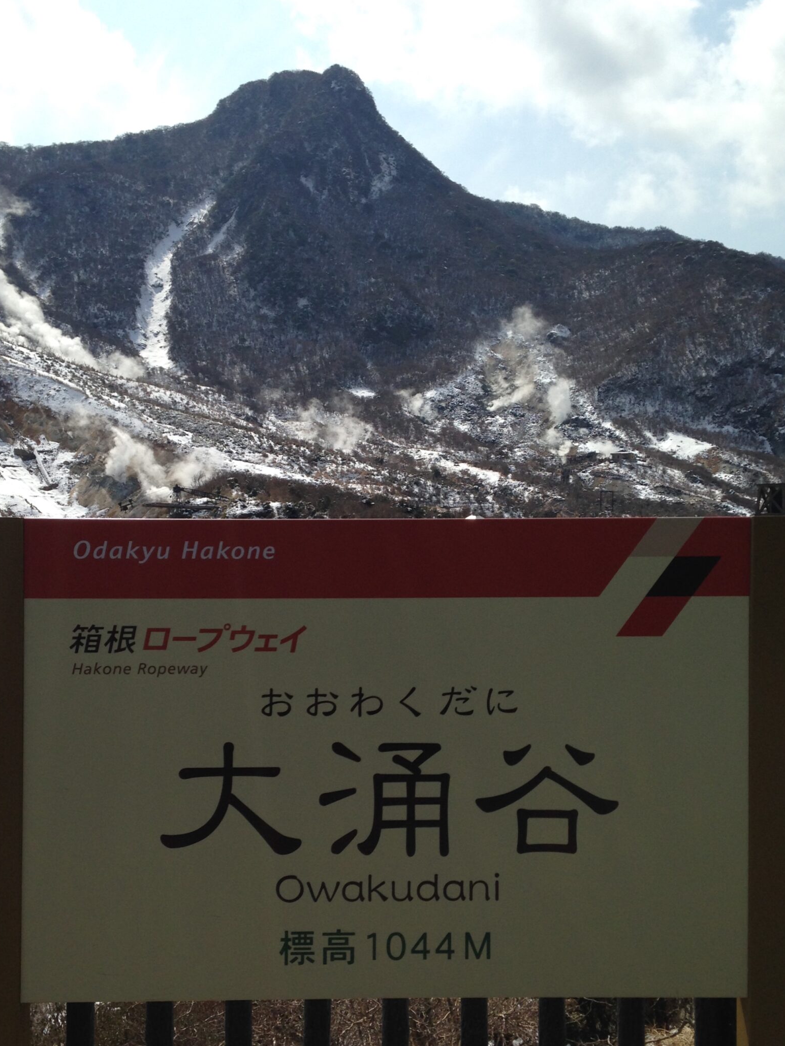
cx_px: 368
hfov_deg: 35.1
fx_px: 1240
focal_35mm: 41
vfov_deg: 45.7
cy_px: 574
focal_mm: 4.12
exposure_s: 1/2857
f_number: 2.4
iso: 50
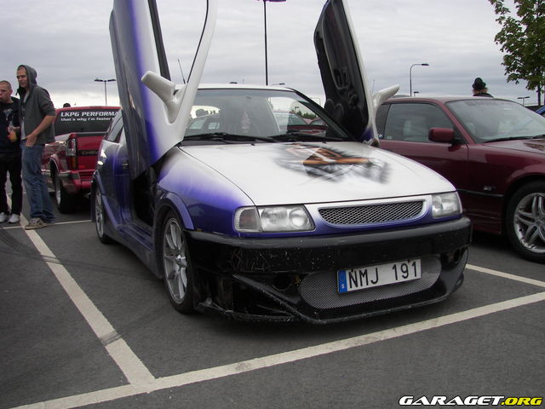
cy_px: 204
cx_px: 272
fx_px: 567
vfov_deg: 39.7
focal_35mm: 36
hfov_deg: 51.4
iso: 64
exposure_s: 1/125
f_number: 2.8
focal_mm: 6
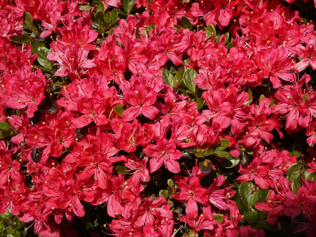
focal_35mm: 78
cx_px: 158
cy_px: 118
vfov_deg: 18.9
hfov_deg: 25.0
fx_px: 712
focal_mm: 15.54
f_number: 8
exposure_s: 1/250
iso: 64
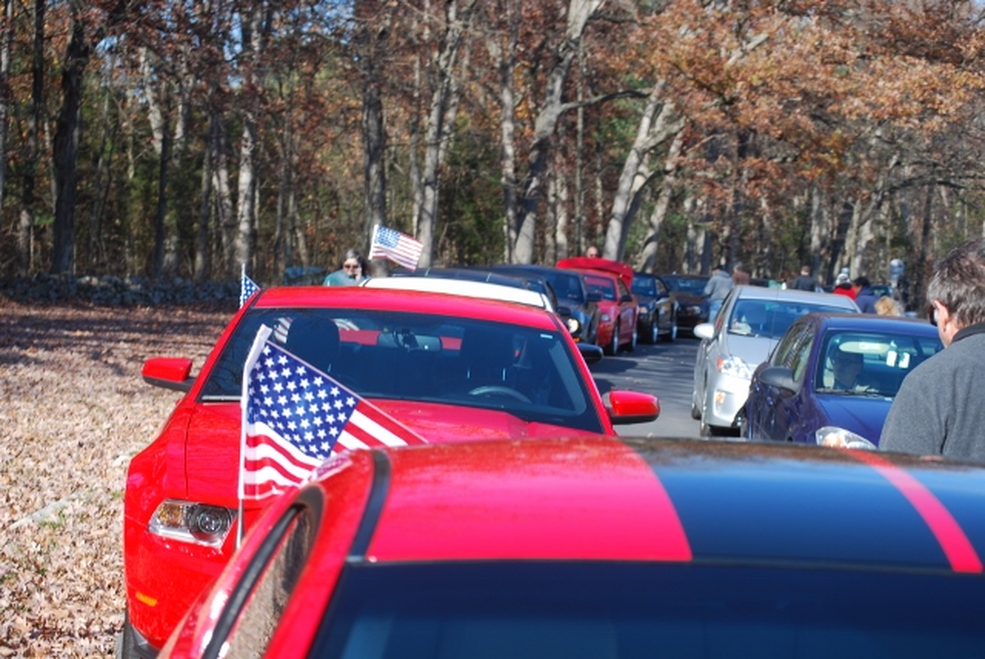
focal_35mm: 82
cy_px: 330
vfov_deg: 16.6
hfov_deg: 24.6
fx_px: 2259
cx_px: 492
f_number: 5.6
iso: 100
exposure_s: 1/125
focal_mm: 55
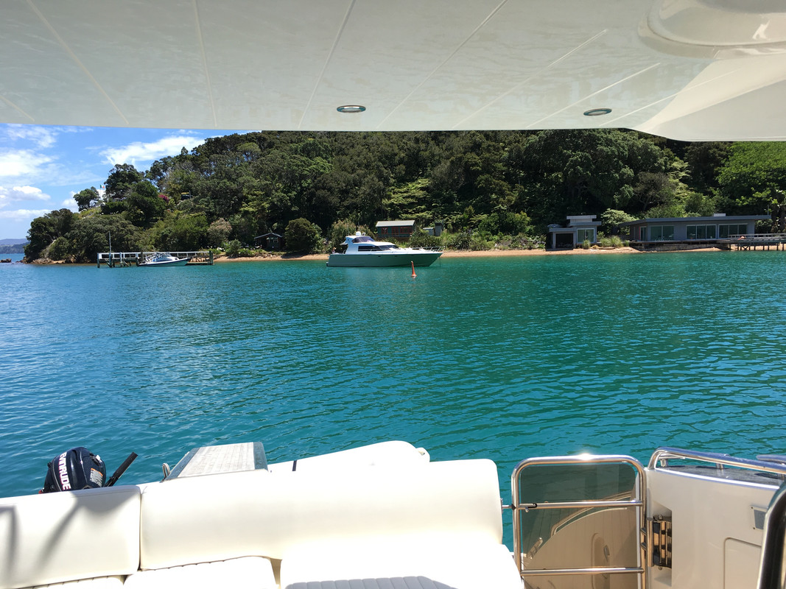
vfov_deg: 48.2
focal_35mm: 29
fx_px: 658
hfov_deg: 61.7
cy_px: 294
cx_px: 393
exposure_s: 1/916
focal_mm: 4.15
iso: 25
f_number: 2.2
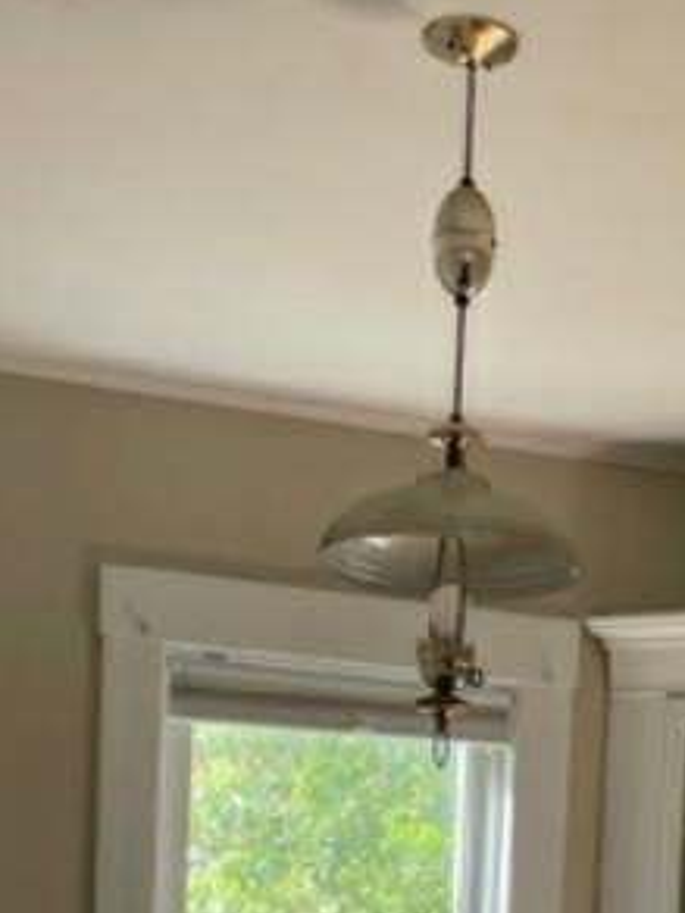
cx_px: 491
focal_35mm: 76
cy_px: 1171
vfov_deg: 23.0
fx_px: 2005
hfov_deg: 19.3
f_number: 1.6
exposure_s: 1/121
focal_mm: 4.2
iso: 40
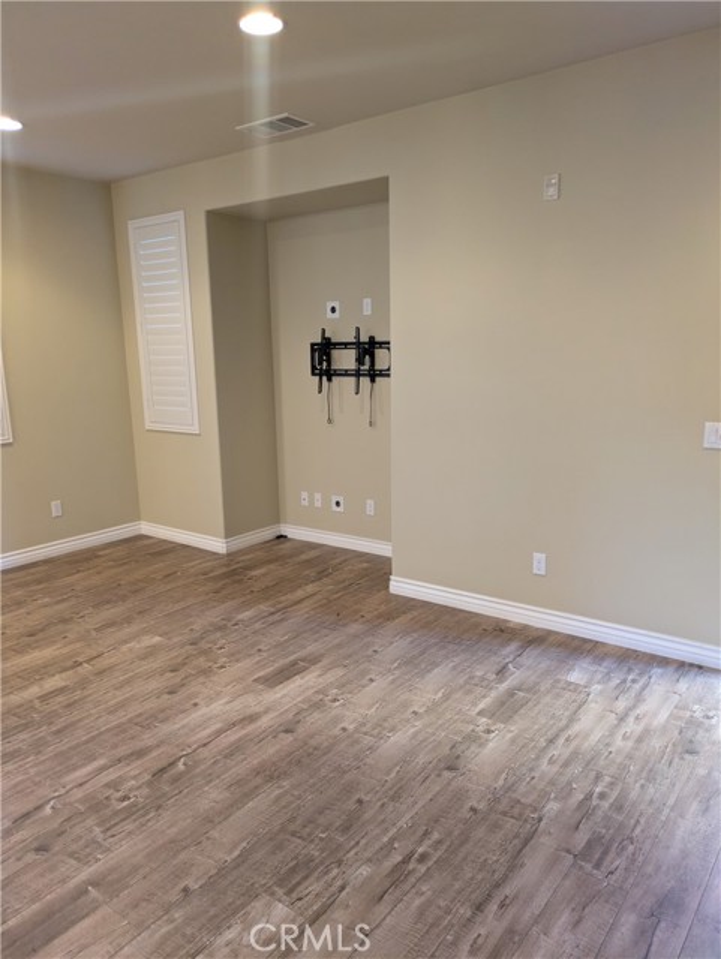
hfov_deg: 54.9
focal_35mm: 25
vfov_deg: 69.4
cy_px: 480
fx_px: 693
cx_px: 360
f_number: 1.89
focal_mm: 5.43
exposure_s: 1/40
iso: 508
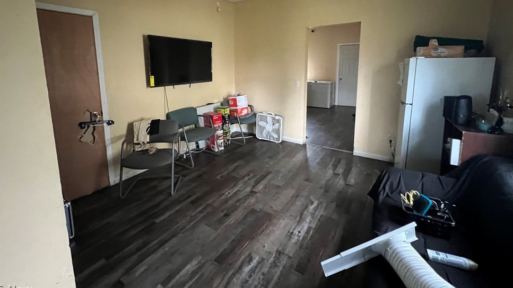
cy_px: 95
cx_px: 249
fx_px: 204
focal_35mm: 15
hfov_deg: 103.0
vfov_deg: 68.5
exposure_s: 1/39
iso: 1250
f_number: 1.8
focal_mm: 1.57
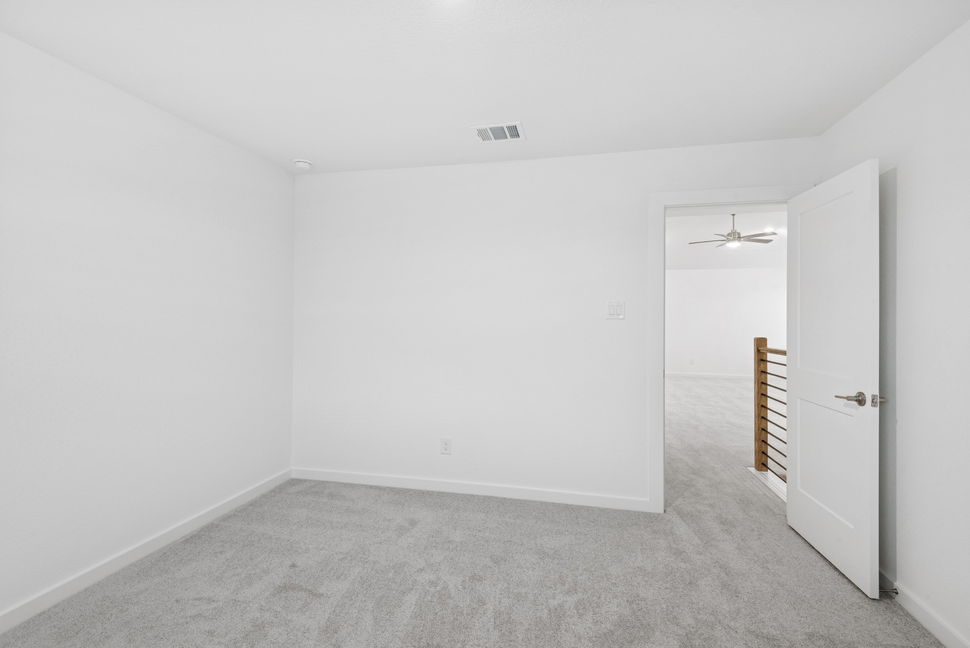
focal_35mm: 16
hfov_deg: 96.7
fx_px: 431
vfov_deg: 73.8
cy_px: 324
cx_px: 485
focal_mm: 16
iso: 160
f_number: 9
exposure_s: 1/1.67
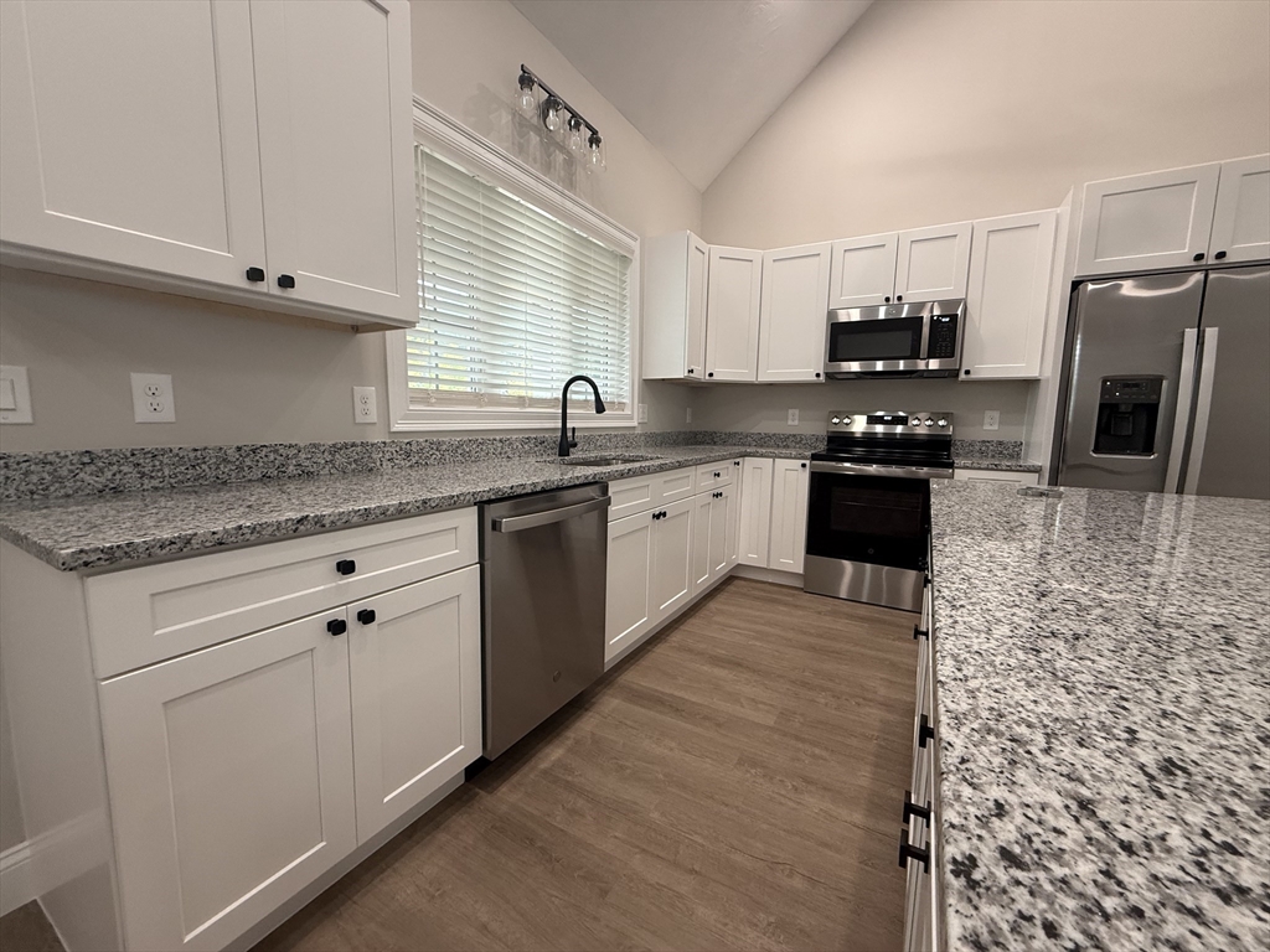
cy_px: 476
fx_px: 514
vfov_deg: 85.7
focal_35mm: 14
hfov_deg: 102.1
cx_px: 635
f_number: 2.2
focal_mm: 2.22
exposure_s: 1/60
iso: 160
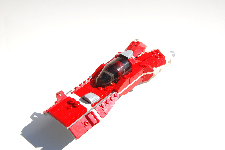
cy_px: 75
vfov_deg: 31.8
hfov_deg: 46.4
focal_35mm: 42
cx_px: 112
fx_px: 262
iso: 200
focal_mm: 28
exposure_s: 1/500
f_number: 11
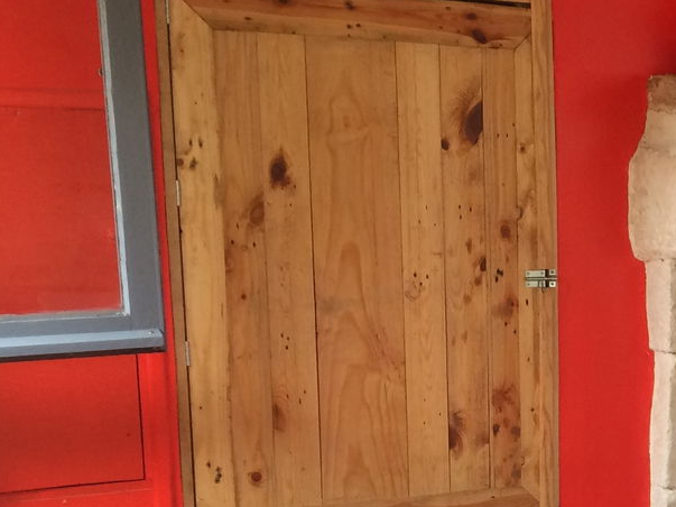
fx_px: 1503
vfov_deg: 18.9
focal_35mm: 77
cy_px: 437
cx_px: 853
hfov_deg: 22.9
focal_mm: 4.15
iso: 50
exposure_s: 1/33
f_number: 2.2
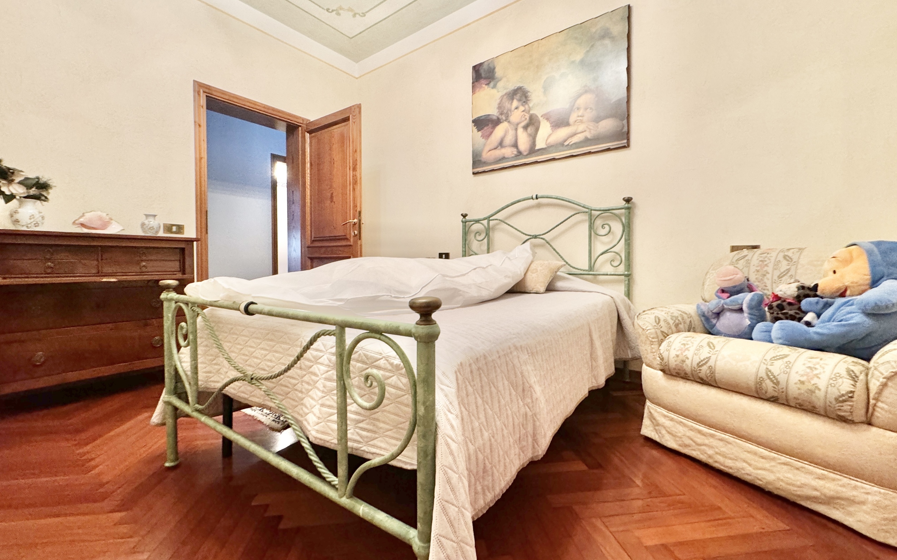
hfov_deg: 101.5
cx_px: 452
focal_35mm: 15
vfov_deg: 74.8
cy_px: 271
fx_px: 367
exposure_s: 1/50
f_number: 2.2
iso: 200
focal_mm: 2.22
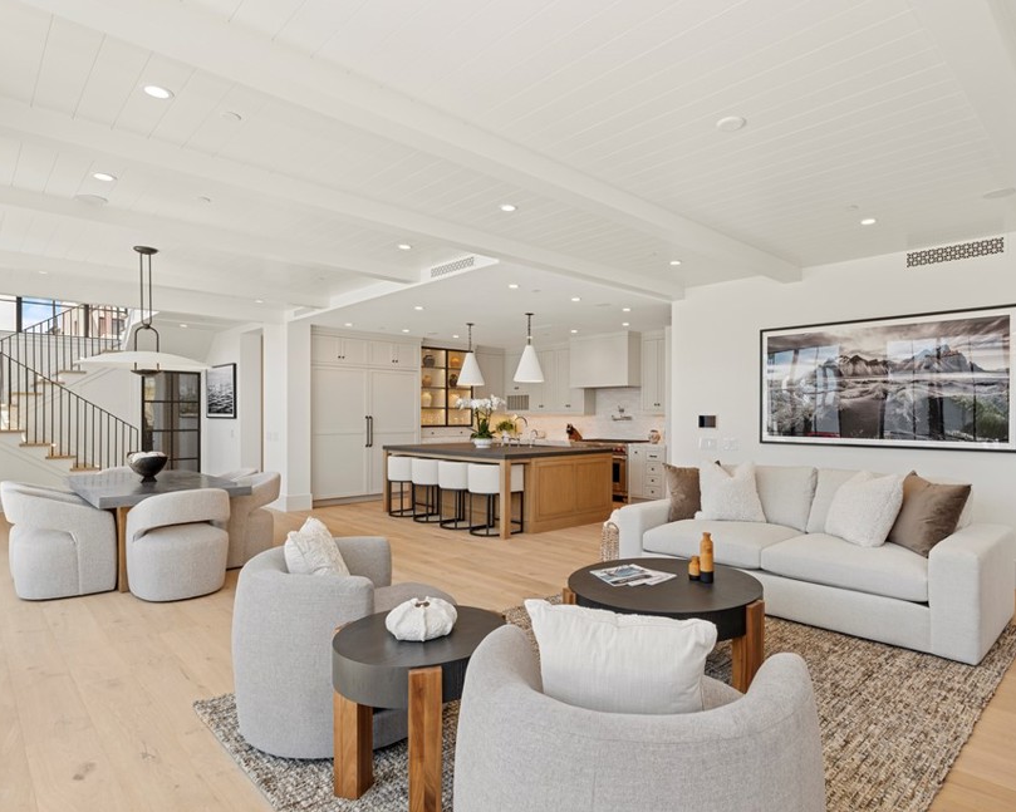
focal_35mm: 19
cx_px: 571
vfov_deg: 70.8
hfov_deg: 82.9
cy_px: 417
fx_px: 571
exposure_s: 1/20
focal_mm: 16
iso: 100
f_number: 8
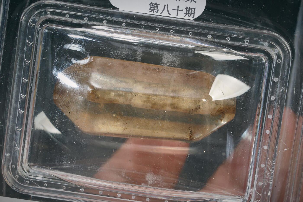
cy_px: 101
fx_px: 1322
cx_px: 152
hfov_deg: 13.1
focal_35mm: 157
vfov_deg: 8.7
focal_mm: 105
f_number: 18
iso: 100
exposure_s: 1/160
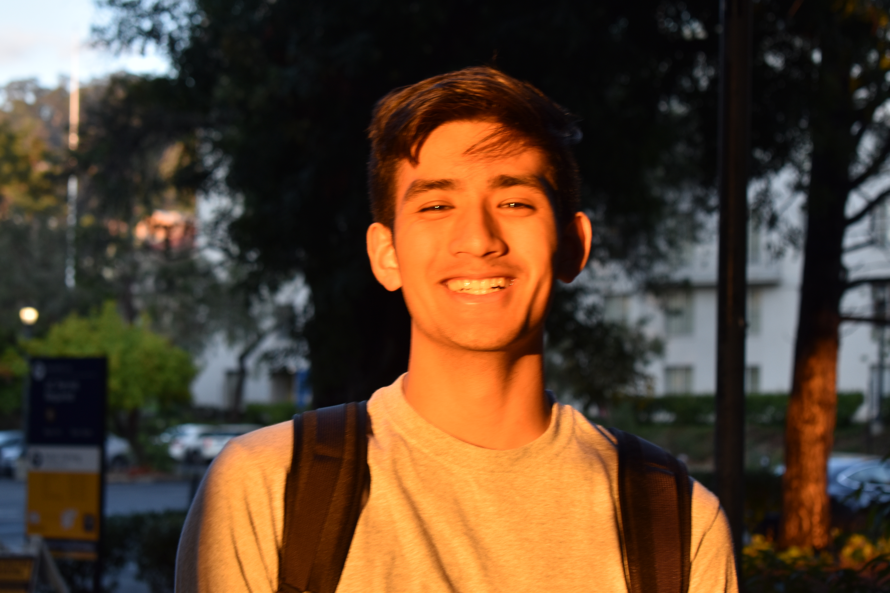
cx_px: 445
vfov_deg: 16.6
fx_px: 2039
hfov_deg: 24.6
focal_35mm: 82
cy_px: 296
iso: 200
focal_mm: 55
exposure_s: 1/40
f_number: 5.6
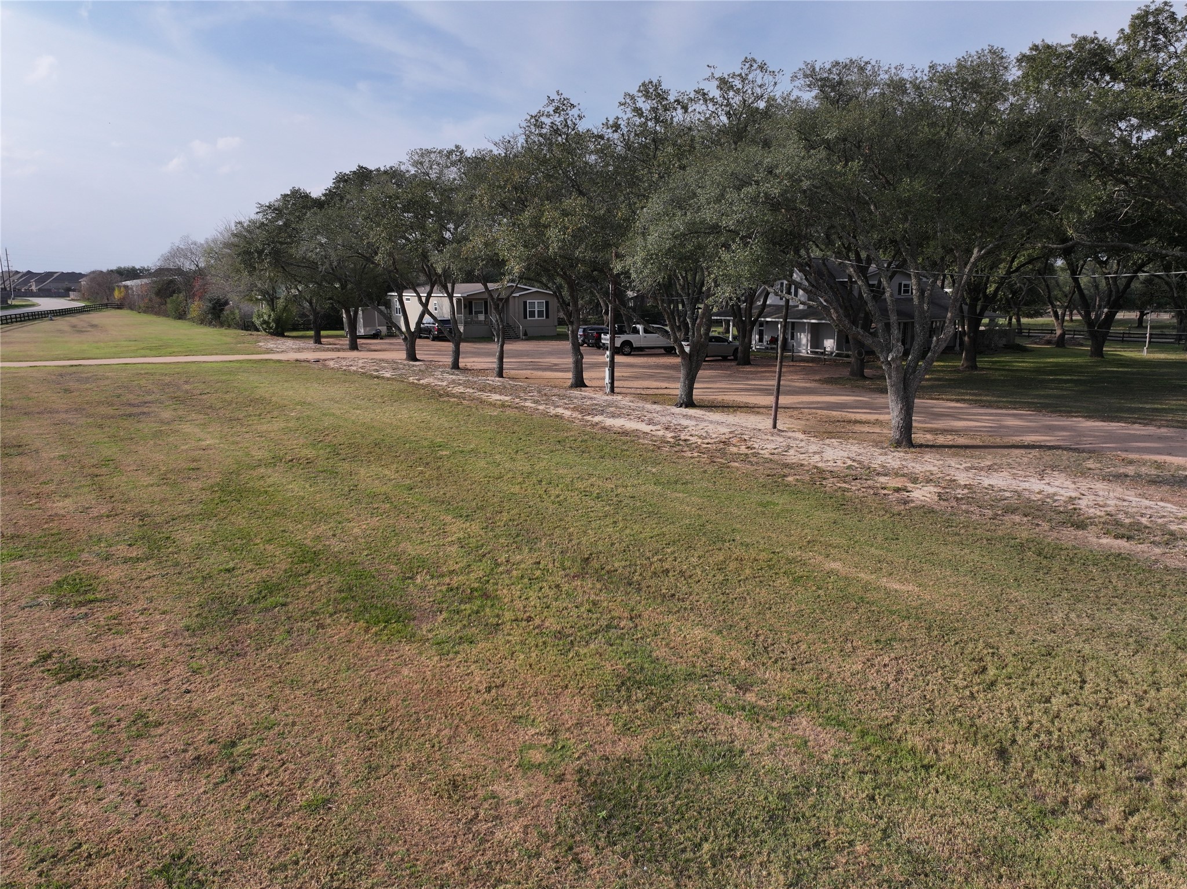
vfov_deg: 56.8
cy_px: 444
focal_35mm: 24
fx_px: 823
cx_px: 594
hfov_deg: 71.6
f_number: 2.8
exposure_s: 1/2500
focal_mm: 12.29
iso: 120
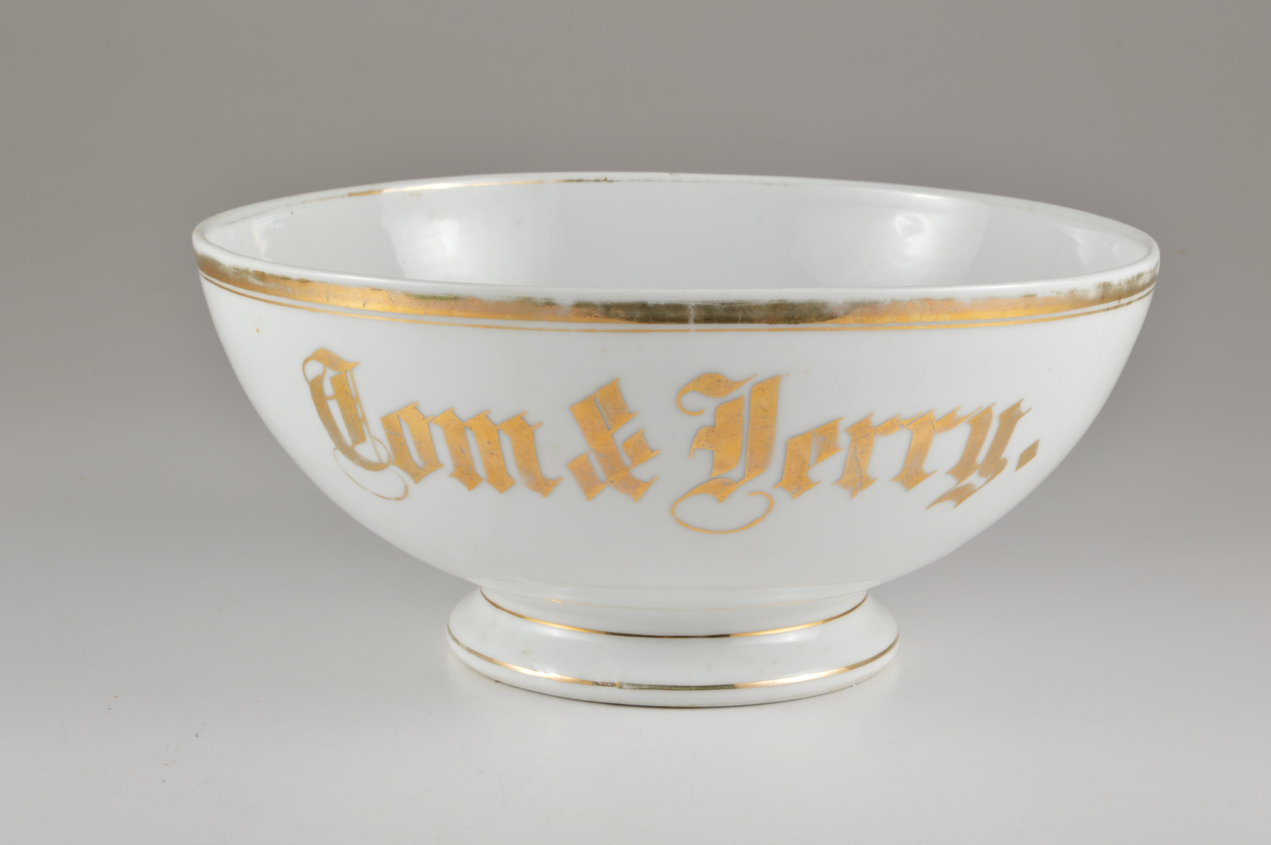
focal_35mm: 82
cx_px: 636
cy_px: 422
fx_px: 2910
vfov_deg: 16.5
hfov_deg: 24.6
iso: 100
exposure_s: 1/125
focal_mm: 55
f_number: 16
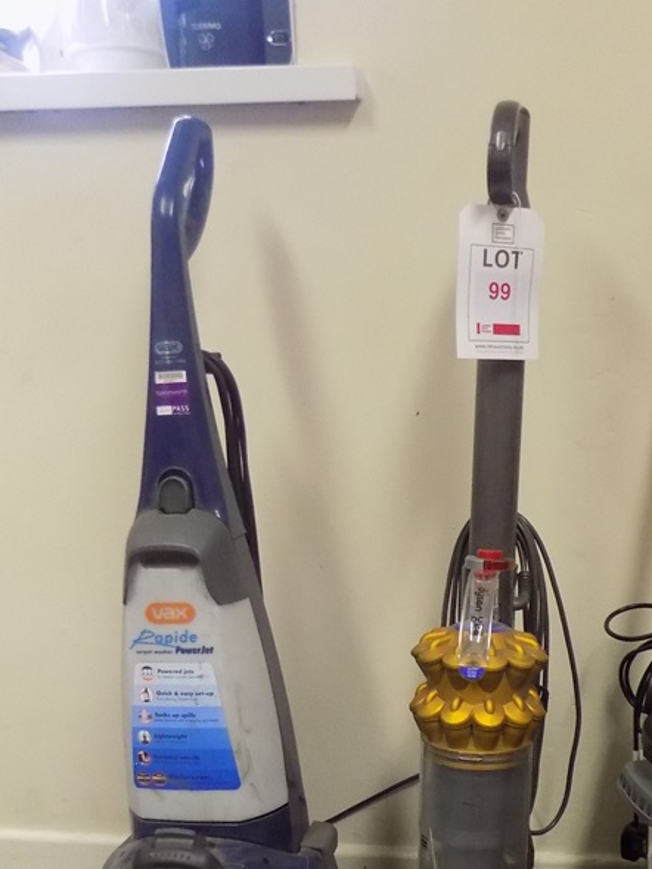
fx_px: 1004
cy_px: 637
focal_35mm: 40
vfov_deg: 45.4
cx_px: 474
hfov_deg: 35.3
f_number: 3.1
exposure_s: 1/30
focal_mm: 4
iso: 400
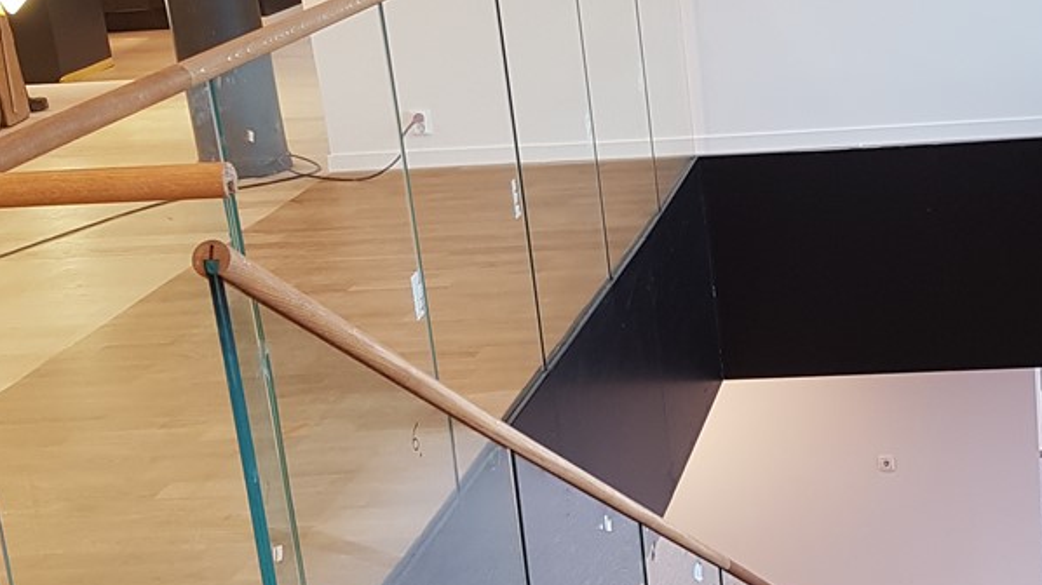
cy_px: 346
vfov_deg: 16.7
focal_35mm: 72
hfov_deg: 28.5
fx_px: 1989
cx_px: 875
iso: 80
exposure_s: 1/50
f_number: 1.7
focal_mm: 4.2
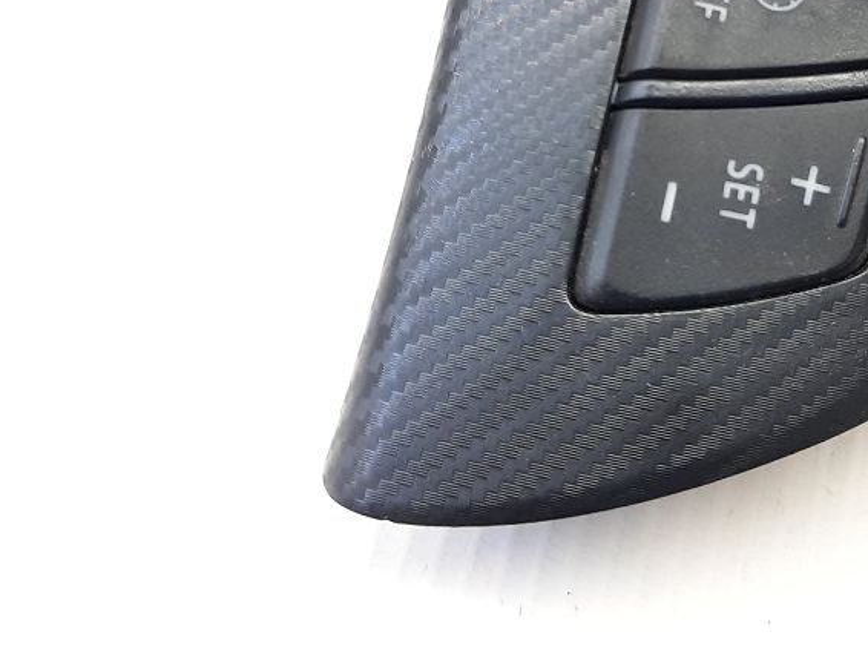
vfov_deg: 26.2
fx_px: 1330
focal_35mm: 53
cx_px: 710
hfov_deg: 34.9
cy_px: 9
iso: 160
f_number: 2
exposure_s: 1/50
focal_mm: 4.6
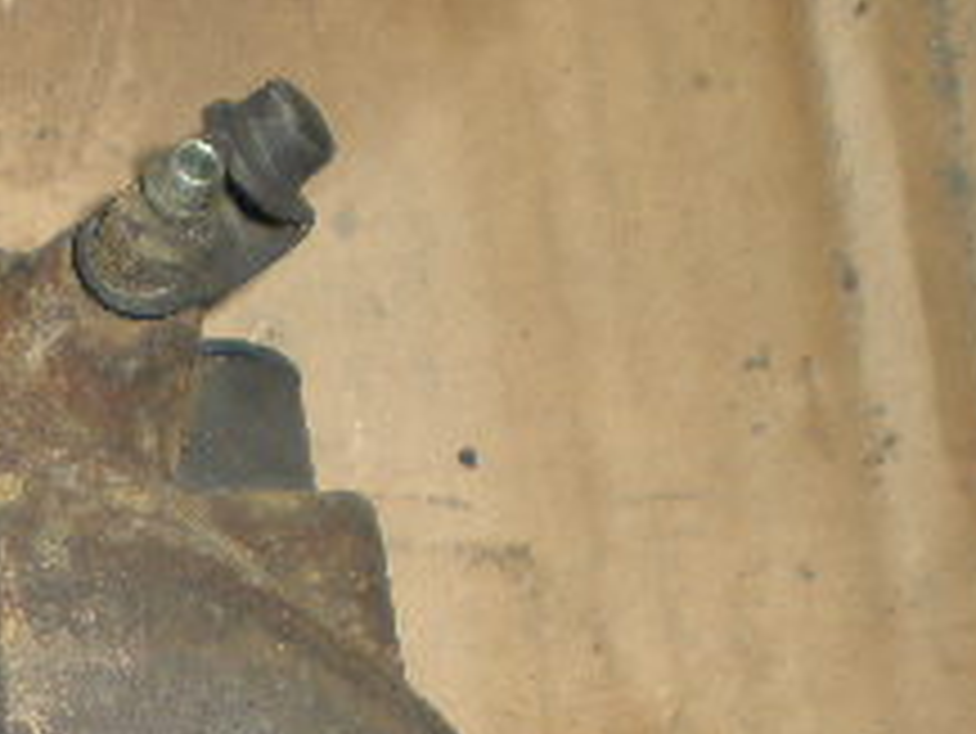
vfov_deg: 12.8
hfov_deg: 16.7
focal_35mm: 112
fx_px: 3160
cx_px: -256
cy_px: 968
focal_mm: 6.3
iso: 64
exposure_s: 1/60
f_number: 3.1
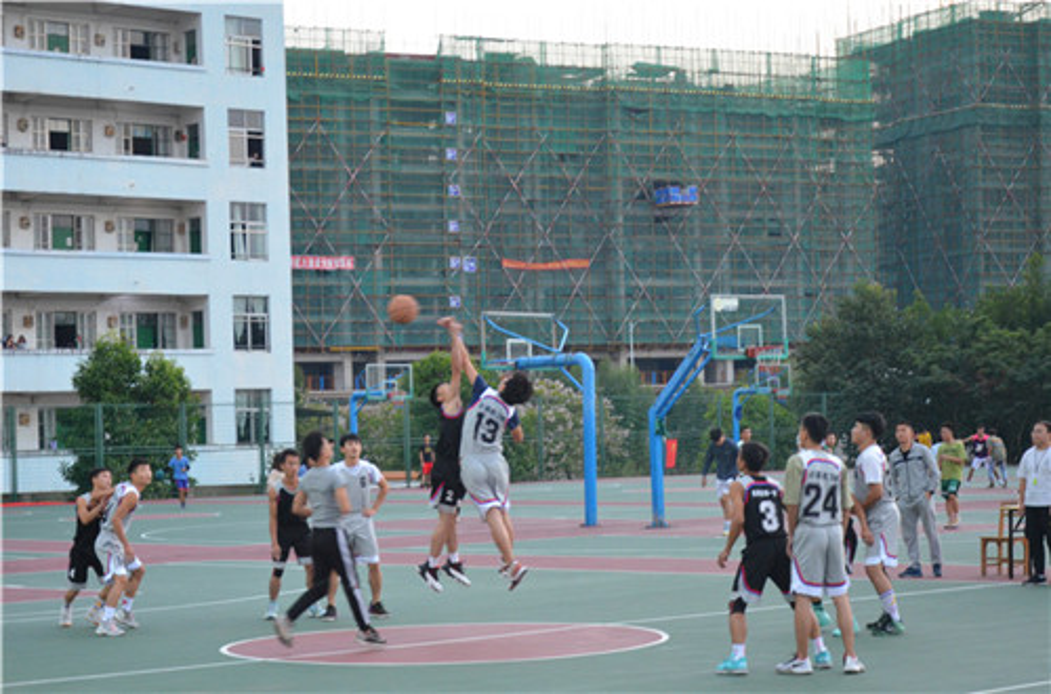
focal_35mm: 78
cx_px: 526
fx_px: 2270
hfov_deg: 26.1
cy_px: 347
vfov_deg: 17.4
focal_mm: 52
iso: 1600
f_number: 5
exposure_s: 1/80
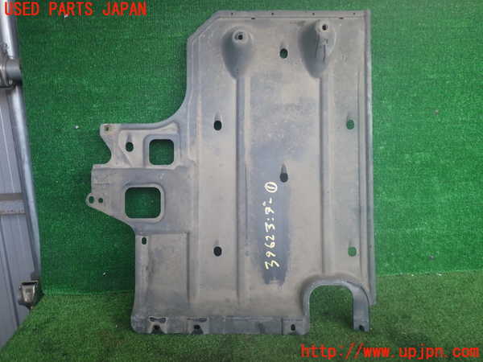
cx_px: 242
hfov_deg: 60.0
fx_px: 419
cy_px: 181
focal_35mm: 30
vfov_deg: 46.8
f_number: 2.3
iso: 160
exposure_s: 1/125
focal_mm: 5.4
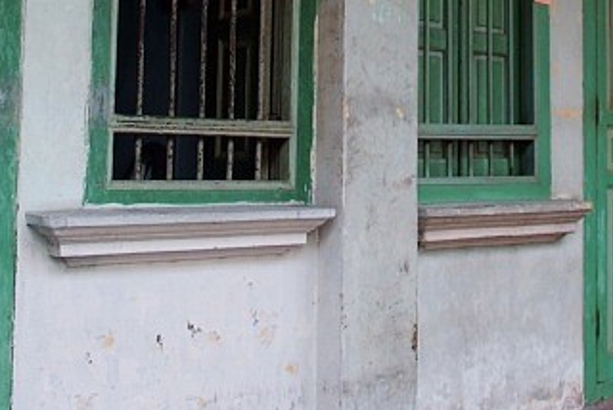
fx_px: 1295
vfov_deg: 16.9
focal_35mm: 76
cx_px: 400
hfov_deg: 26.5
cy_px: -130
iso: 200
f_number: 4.5
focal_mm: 18
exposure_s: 1/80
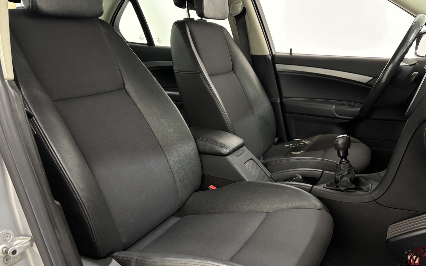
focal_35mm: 31
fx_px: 360
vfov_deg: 40.2
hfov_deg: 61.2
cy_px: 174
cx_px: 227
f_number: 1.6
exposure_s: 1/25
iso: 640
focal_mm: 5.96
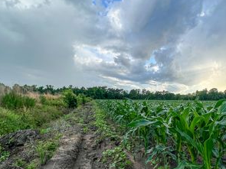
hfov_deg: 81.8
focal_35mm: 19
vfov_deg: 68.5
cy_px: 91
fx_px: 124
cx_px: 151
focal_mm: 1.57
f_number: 1.8
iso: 32
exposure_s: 1/750
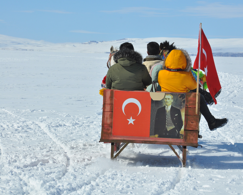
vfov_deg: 8.7
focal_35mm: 179
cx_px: 136
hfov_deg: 10.8
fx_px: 1284
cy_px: 97
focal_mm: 105
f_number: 11
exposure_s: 1/500
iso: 200
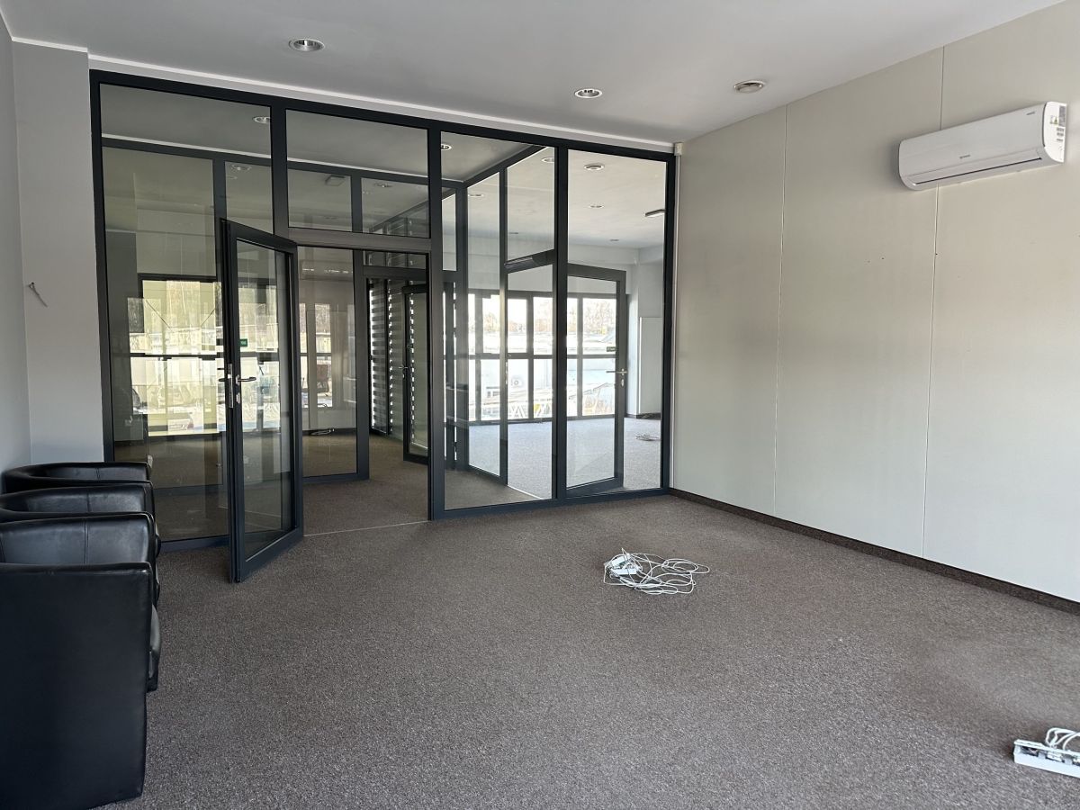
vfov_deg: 56.8
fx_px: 749
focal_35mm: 24
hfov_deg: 71.6
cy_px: 405
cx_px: 540
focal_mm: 6.86
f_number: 1.78
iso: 160
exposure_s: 1/121
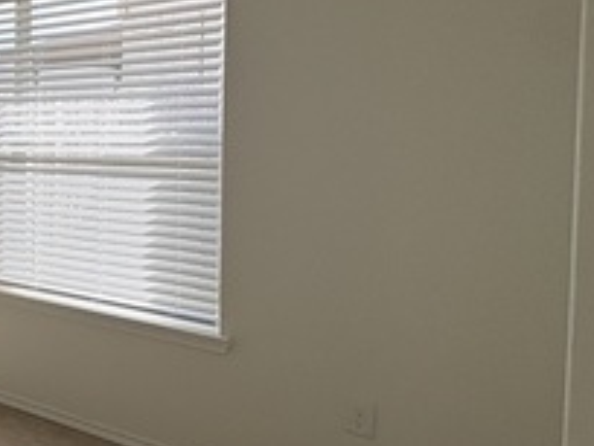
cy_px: 157
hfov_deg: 27.6
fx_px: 755
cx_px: -317
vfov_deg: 32.7
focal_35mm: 44
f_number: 2.2
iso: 50
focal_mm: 2.22
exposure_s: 1/222
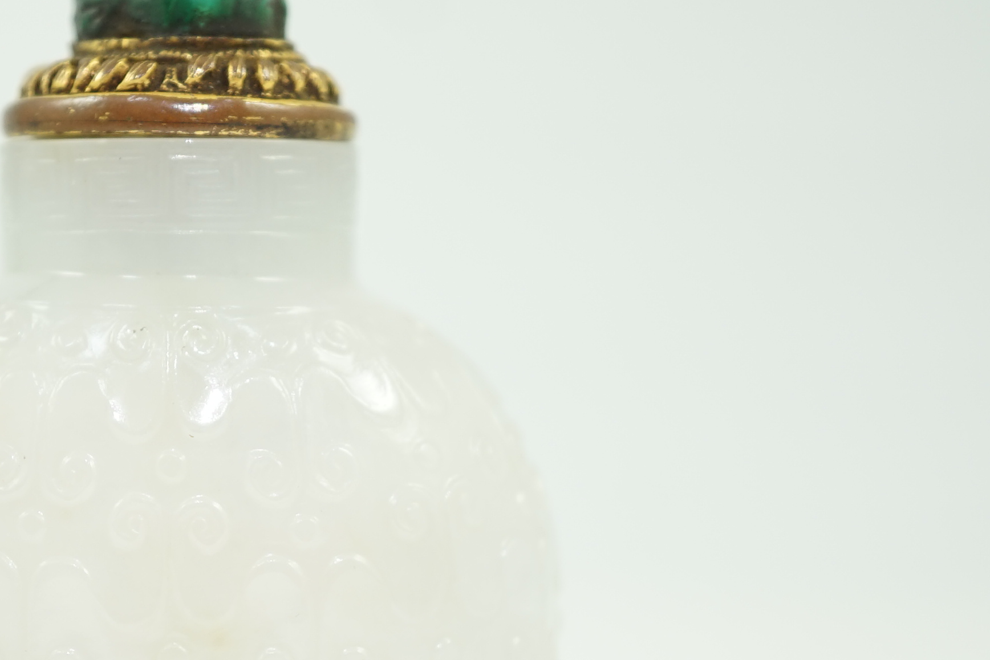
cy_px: 544
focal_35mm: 102
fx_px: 2805
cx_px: 158
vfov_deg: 13.3
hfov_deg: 19.7
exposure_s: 1/60
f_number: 3.5
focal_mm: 30
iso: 200
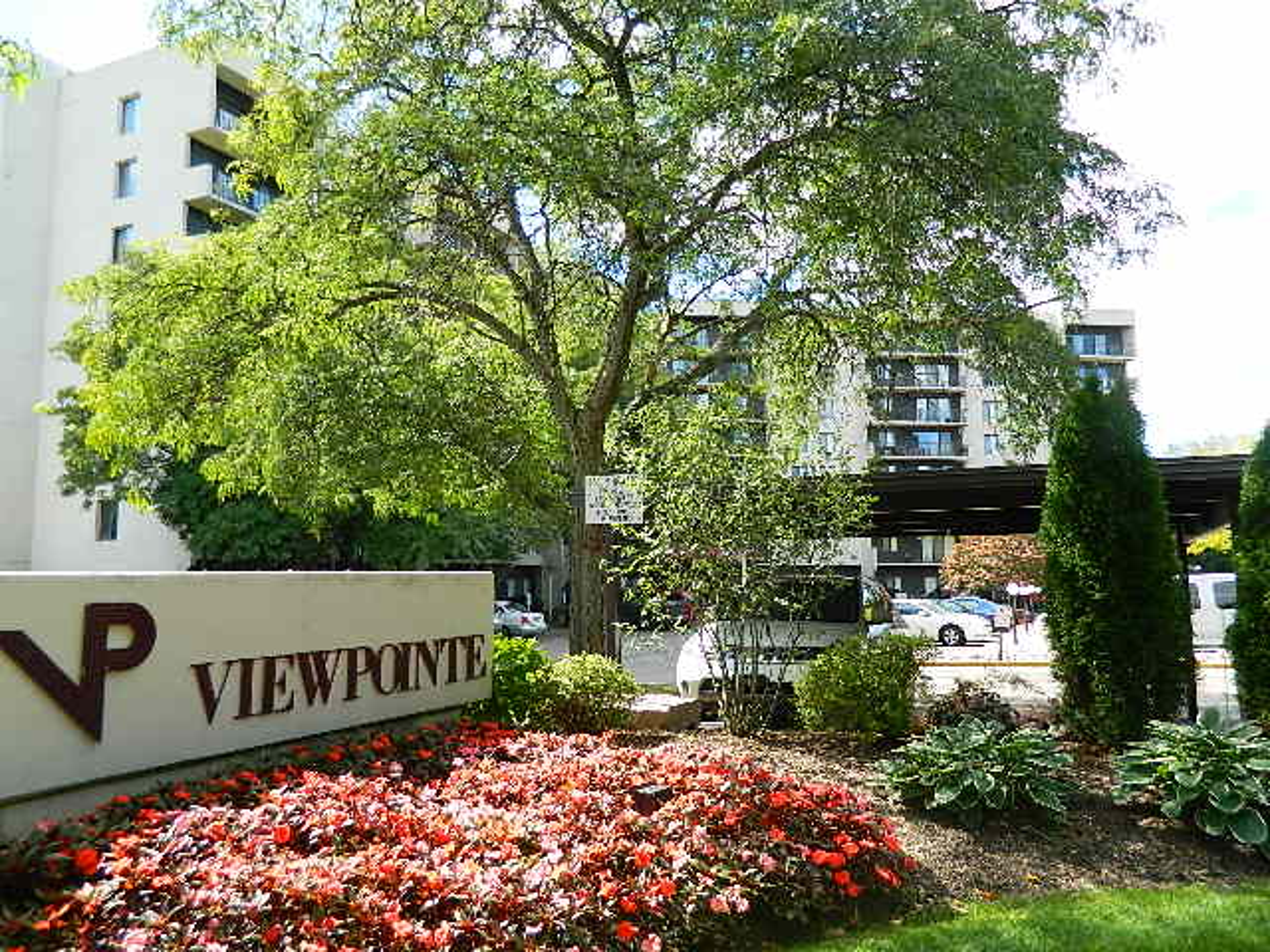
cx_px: 635
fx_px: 917
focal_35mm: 25
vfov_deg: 54.9
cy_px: 476
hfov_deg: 69.4
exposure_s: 1/250
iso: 80
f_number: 3.1
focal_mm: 4.5
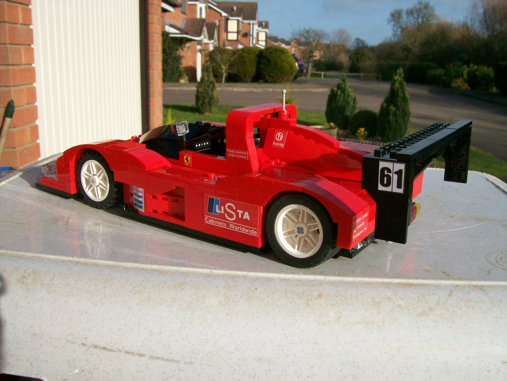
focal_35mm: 36
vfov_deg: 39.7
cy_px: 190
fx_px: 527
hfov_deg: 51.4
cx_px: 254
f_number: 4.8
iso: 80
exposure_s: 1/698
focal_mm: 6
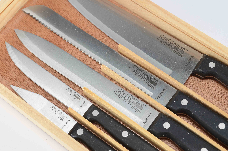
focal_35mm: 69
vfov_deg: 19.6
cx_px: 114
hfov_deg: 29.3
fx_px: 436
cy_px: 76
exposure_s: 1/80
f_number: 10
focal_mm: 46
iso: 100
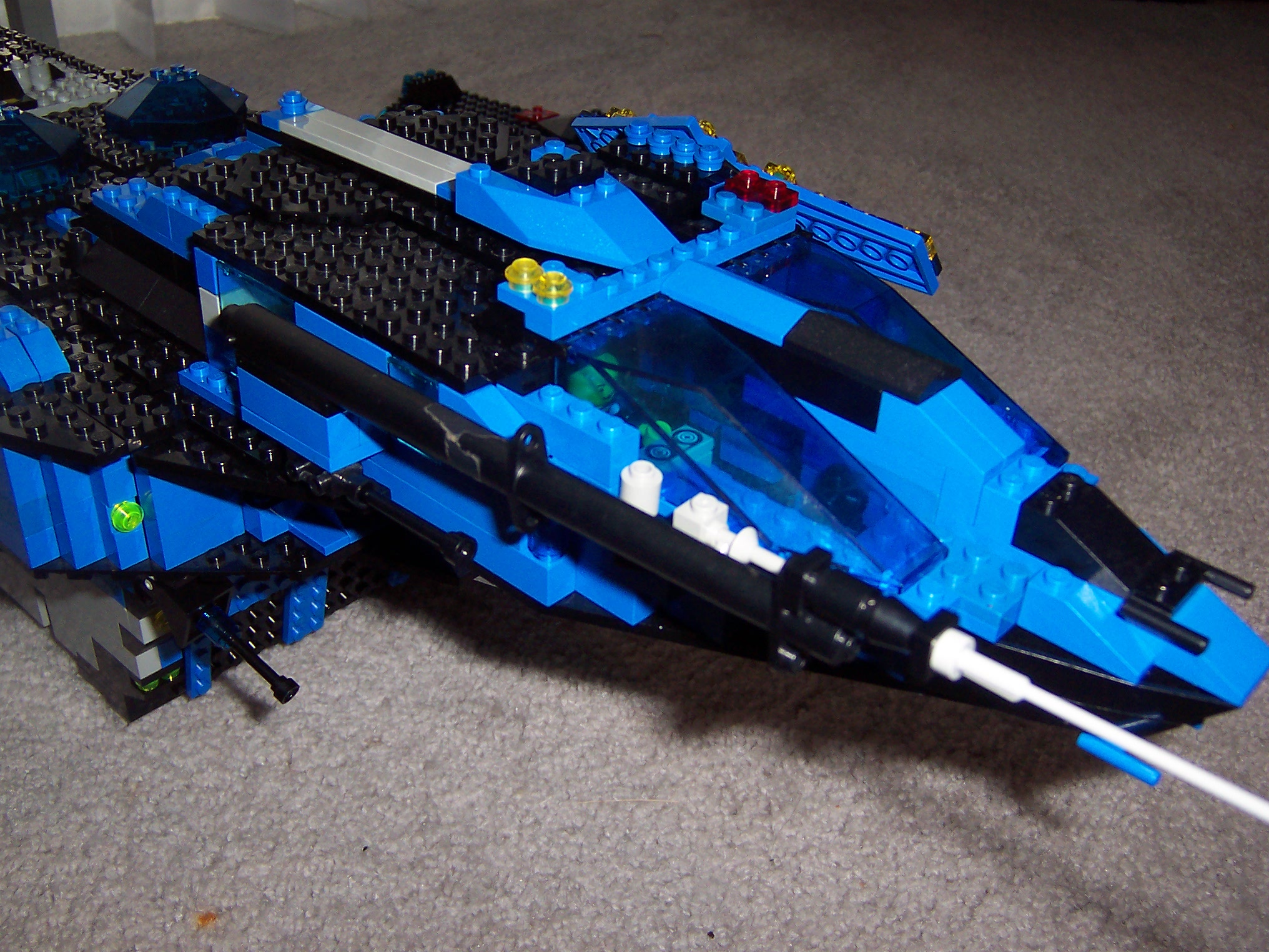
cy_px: 476
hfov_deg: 51.4
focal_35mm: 36
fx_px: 1320
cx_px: 634
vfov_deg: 39.7
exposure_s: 1/60
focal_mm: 5.6
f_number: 2.8
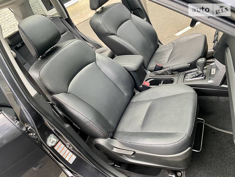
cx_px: 118
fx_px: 177
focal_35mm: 26
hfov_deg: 67.3
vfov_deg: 53.1
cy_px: 88
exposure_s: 1/60
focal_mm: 4.2
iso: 125
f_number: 1.8
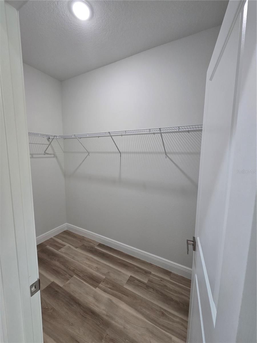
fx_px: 129
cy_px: 172
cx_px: 128
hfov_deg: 89.9
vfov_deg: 106.2
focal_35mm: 13
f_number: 2.2
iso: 200
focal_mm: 2.2
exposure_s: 1/60
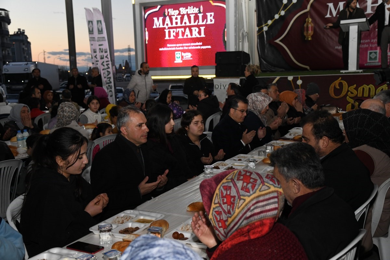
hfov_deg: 44.5
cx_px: 195
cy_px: 130
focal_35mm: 44
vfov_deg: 30.5
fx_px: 477
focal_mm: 44
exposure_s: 1/200
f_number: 6.3
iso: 1600
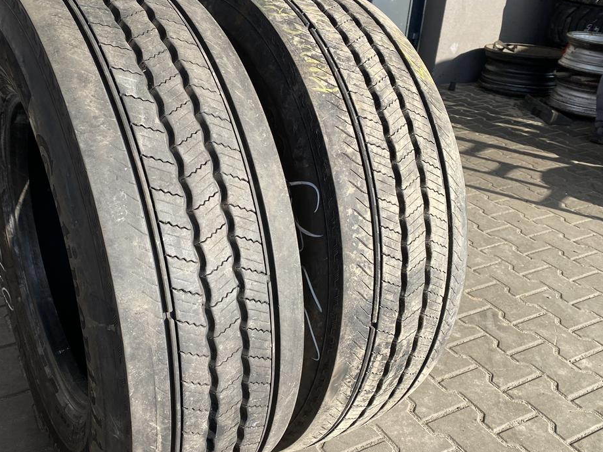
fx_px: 592
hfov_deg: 53.7
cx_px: 255
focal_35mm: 34
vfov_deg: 41.8
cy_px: 227
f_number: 1.8
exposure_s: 1/981
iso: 32
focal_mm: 4.25
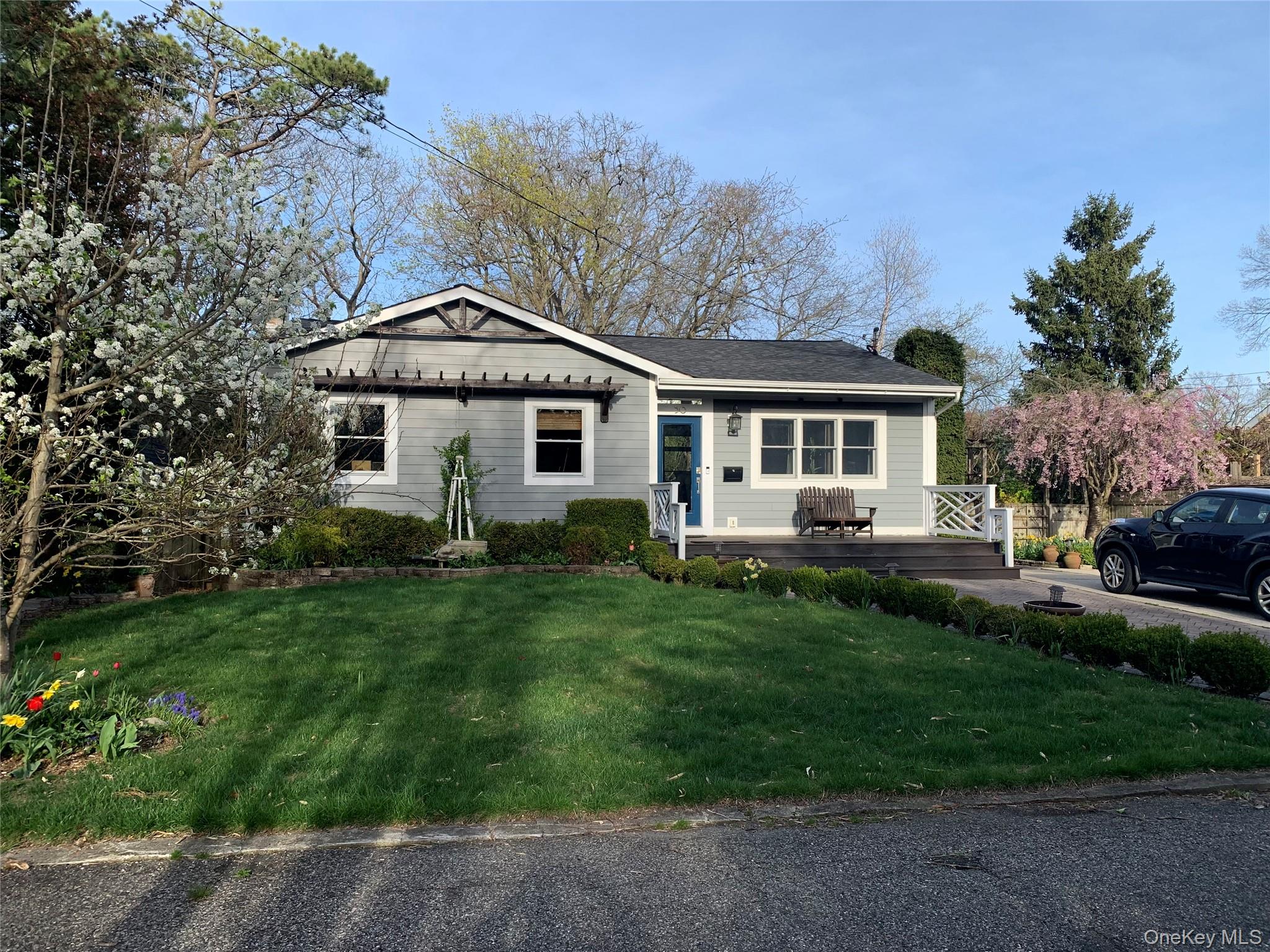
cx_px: 635
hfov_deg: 67.3
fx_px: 954
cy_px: 476
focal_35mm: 26
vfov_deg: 53.1
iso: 25
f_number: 1.8
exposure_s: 1/1266
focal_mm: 4.25
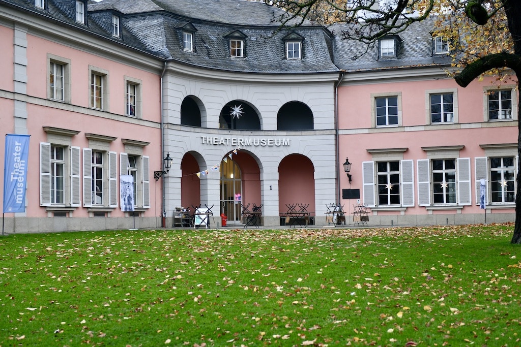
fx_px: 811
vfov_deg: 24.2
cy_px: 174
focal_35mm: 56
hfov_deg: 35.6
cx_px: 260
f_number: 2.8
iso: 280
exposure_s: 1/200
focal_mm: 56
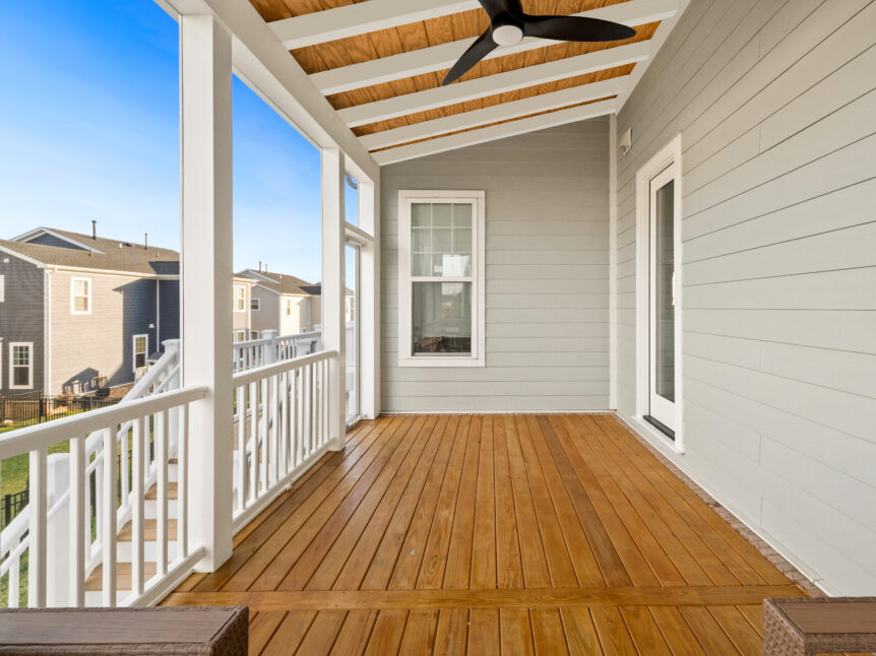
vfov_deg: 78.0
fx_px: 405
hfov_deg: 94.0
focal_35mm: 16
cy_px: 316
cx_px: 496
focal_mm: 14
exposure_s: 1/40
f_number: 7.1
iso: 640
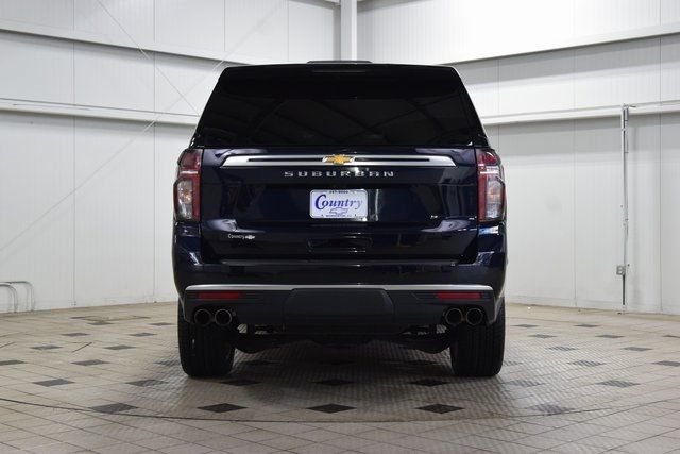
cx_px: 340
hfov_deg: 36.9
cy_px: 227
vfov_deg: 25.1
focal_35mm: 54
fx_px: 1020
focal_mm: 36
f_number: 6.3
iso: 1600
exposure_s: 1/60
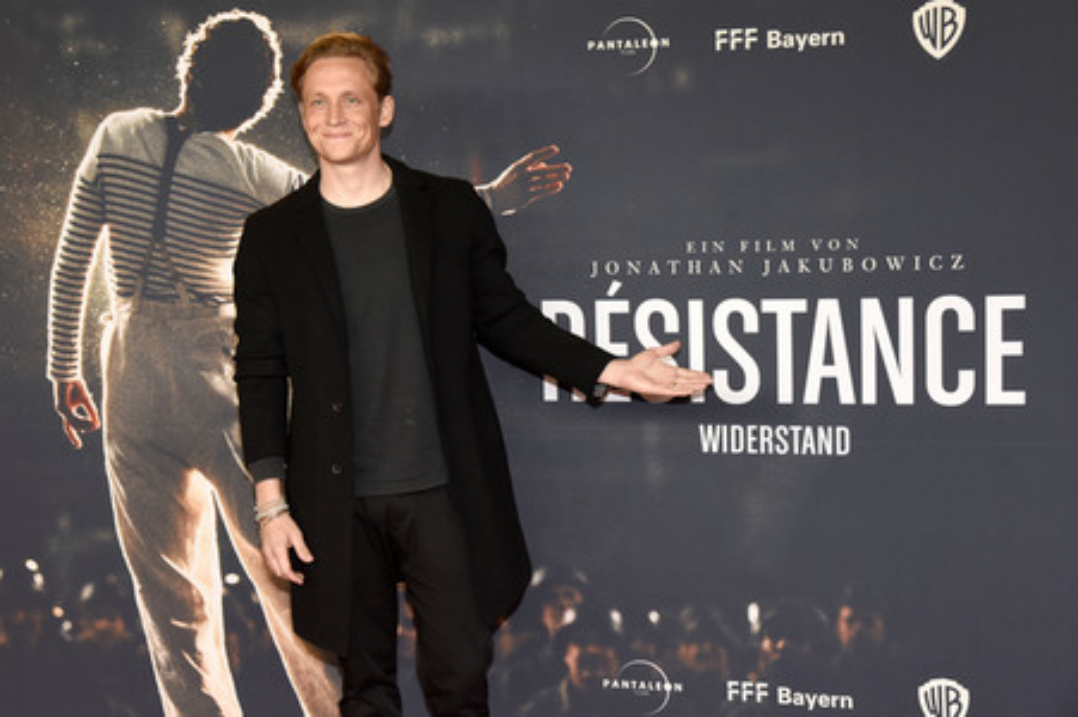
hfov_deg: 38.2
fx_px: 1556
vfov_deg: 26.0
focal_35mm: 52
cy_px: 358
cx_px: 539
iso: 2000
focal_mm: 52
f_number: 6.3
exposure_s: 1/125
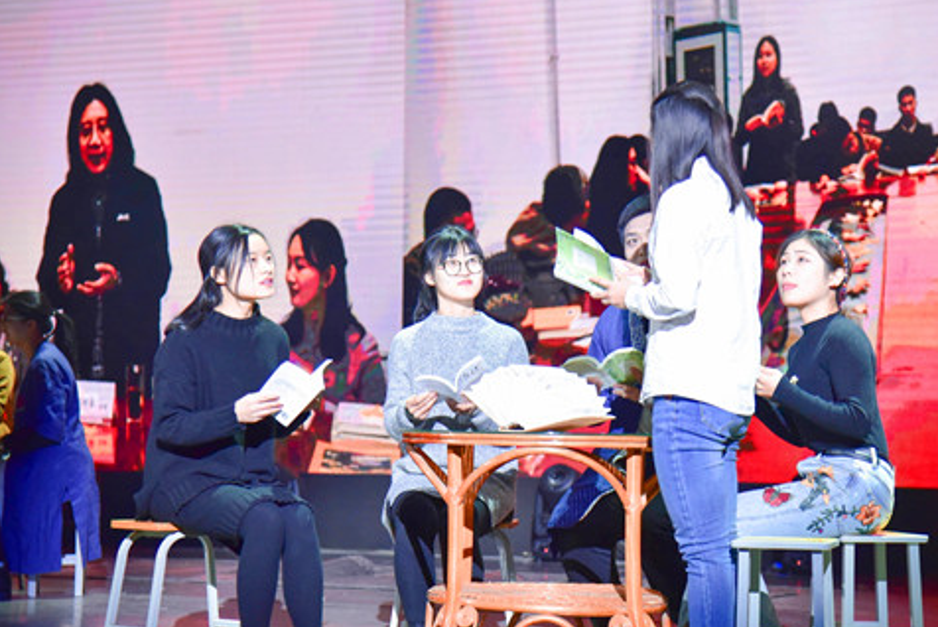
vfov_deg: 14.4
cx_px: 520
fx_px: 2477
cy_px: 340
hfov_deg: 21.4
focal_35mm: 95
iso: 2500
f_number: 4
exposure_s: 1/250
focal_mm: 78
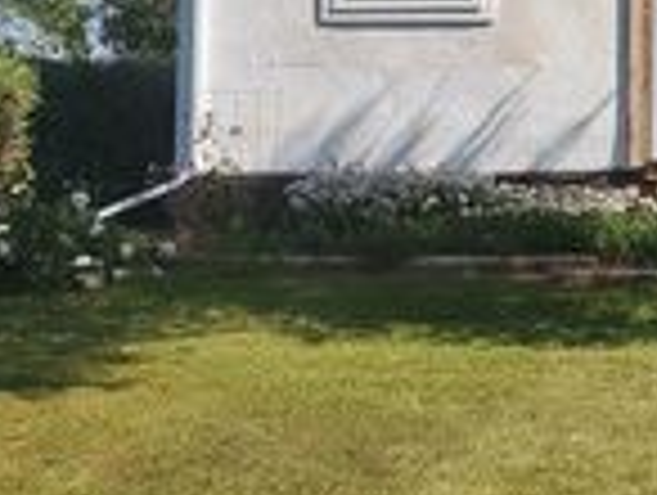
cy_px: -74
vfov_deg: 16.1
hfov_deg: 20.0
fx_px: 1692
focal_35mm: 89
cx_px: 868
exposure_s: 1/1677
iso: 50
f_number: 2.4
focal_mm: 4.3
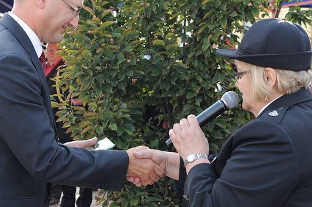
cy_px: 131
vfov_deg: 15.1
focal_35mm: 90
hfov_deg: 22.6
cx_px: 131
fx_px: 779
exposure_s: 1/160
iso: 400
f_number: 6.3
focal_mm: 34
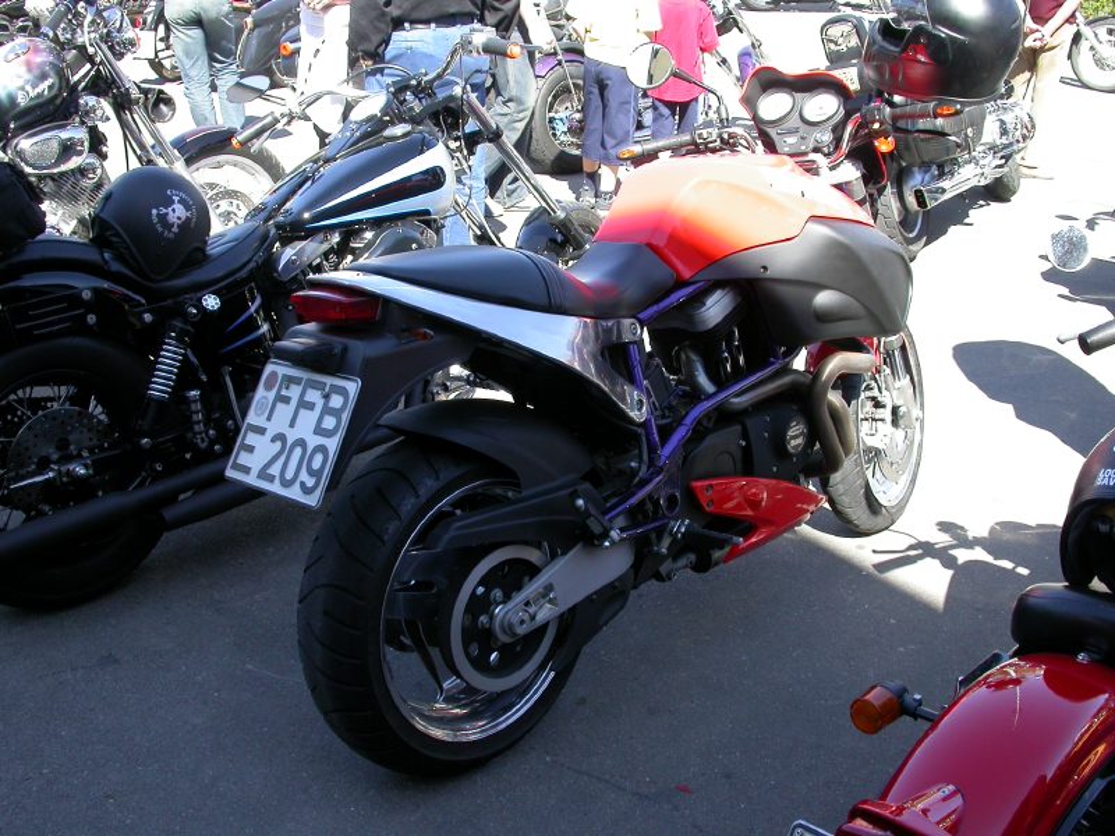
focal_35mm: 38
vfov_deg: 37.7
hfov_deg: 49.0
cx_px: 558
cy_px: 418
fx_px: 1224
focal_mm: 7.85
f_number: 4.7
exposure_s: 1/125
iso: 100
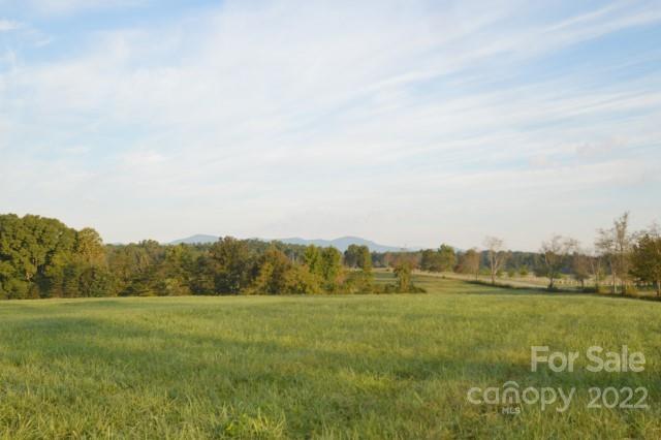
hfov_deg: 53.2
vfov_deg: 36.8
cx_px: 330
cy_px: 220
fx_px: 661
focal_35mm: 36
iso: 100
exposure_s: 1/200
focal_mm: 24
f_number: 5
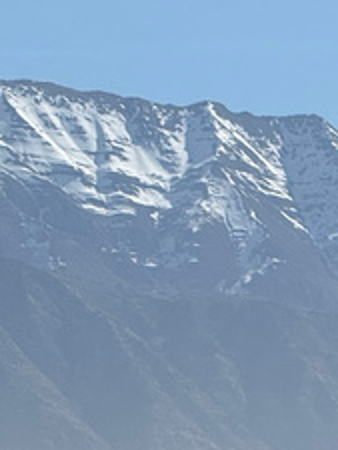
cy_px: 206
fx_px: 7089
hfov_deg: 2.7
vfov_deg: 3.6
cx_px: 184
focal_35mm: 545
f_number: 2.8
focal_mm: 15.66
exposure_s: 1/3690
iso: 50
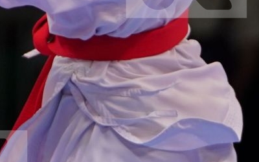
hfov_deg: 1.9
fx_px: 7701
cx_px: -33
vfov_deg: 1.2
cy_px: -41
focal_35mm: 1091
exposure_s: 1/1000
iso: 640
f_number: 2.8
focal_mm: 159
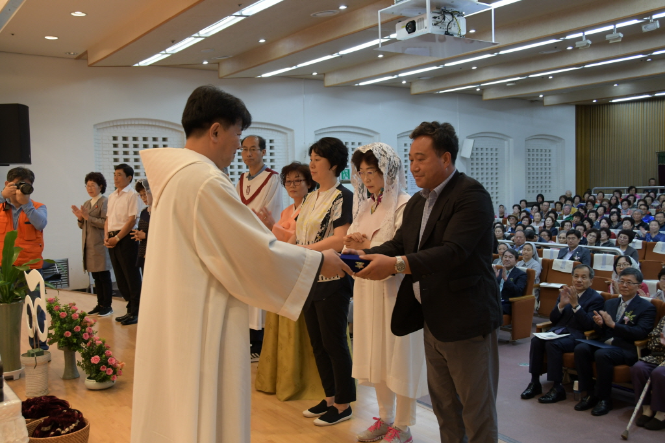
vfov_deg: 36.9
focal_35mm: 36
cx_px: 332
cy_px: 222
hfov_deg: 53.1
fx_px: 665
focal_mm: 24
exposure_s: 1/80
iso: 800
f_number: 4.5
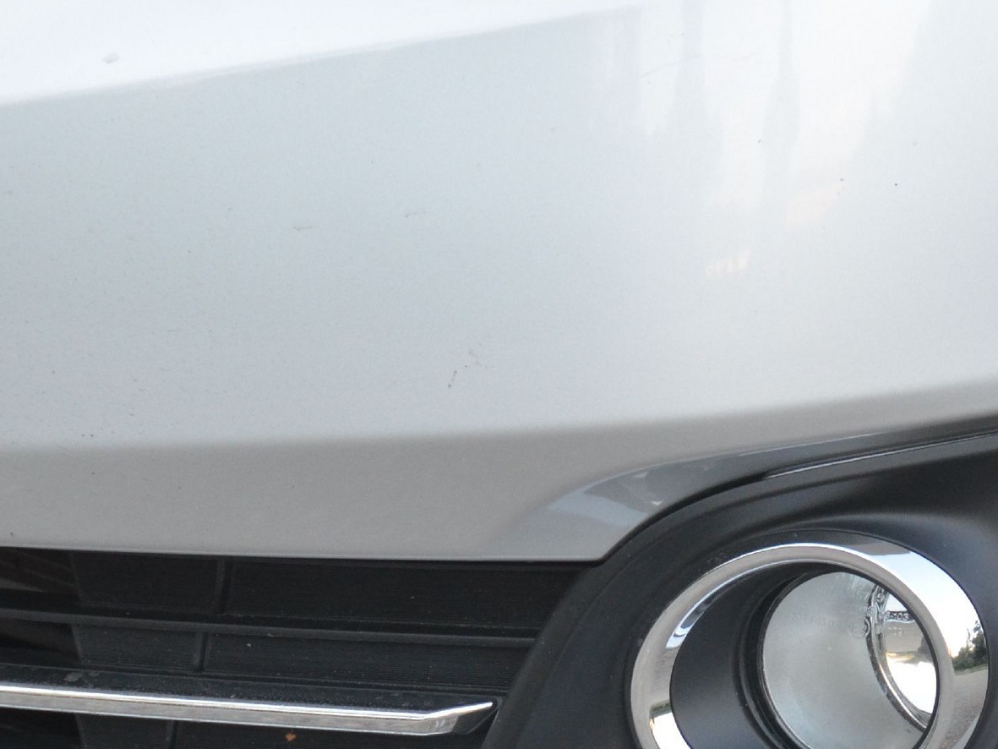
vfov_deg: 2.9
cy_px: 690
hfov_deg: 3.8
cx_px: 669
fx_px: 14936
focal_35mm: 518
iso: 1600
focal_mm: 170
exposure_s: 1/320
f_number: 5.6
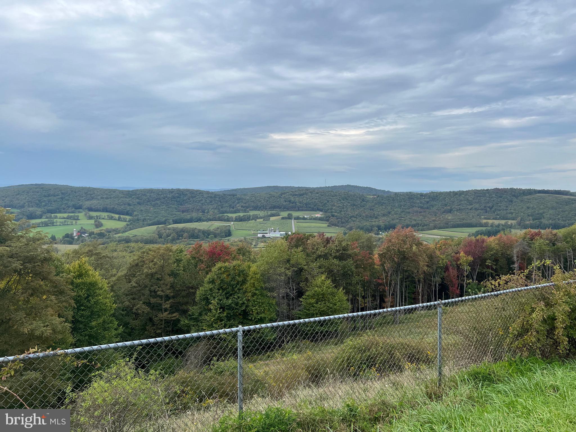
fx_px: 433
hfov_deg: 67.3
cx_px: 288
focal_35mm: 26
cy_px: 216
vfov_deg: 53.1
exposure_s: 1/1295
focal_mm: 5.7
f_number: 1.5
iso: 50
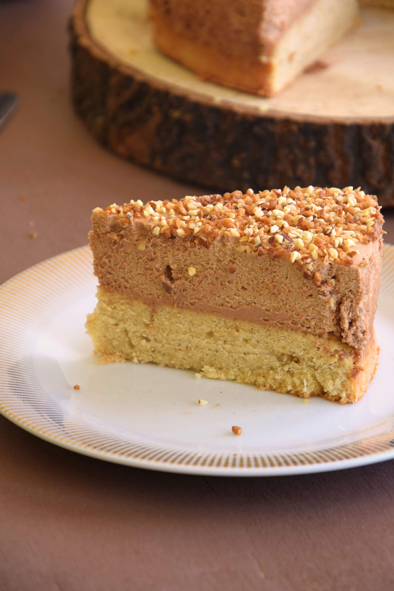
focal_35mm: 192
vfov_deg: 10.7
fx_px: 3145
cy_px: 237
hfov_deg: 7.2
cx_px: 223
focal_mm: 105
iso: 100
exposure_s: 1/5
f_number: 5.6
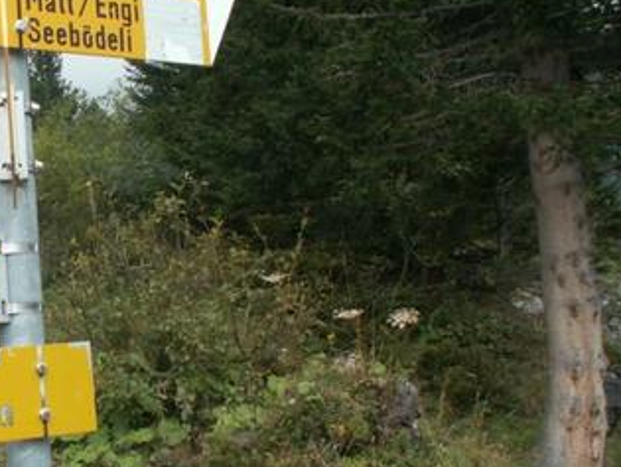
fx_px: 1275
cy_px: 270
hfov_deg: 26.0
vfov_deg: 20.7
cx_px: 8
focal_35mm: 71
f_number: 4.5
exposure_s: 1/80
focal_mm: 5.86
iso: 50
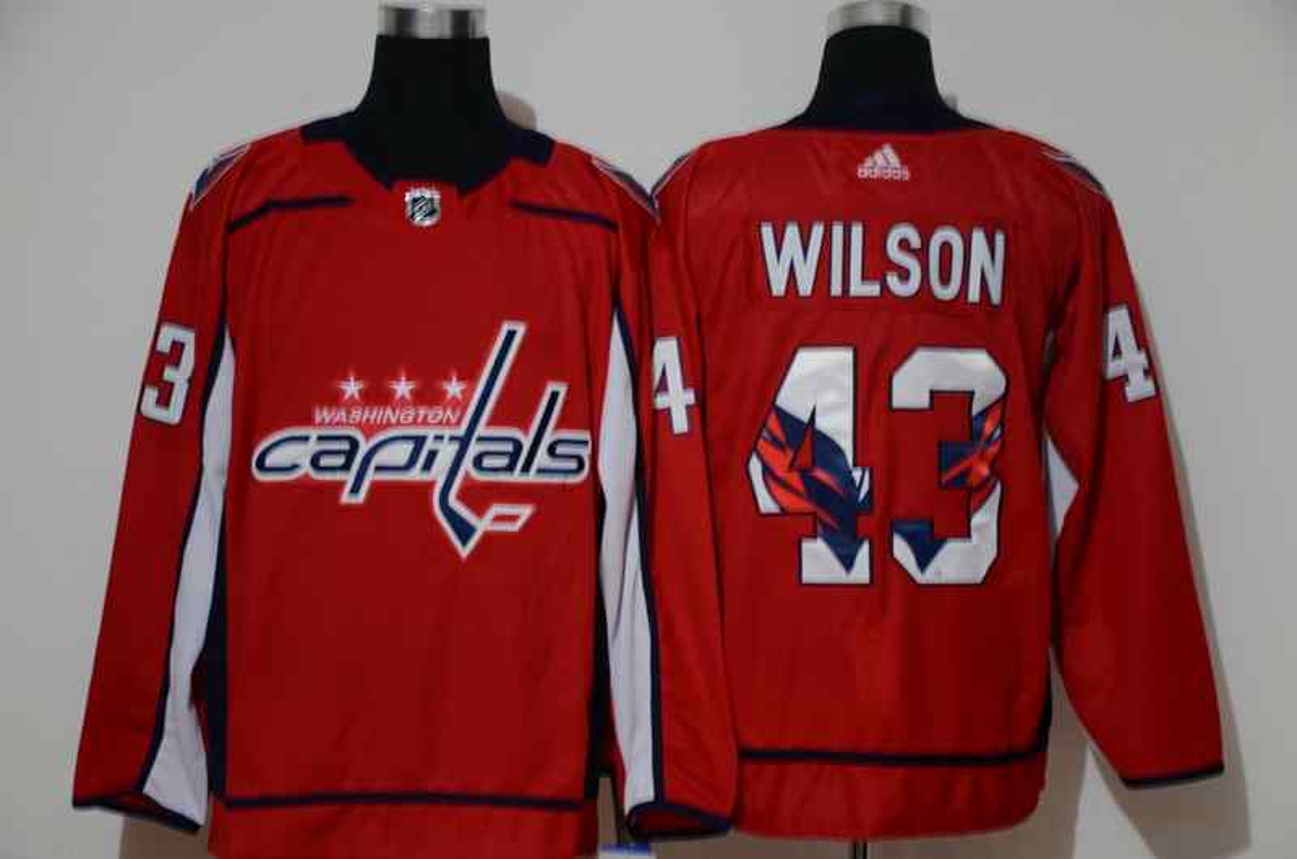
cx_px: 648
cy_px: 430
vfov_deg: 18.1
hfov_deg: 27.0
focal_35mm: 75
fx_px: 2697
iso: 100
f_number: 4.8
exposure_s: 2
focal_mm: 50
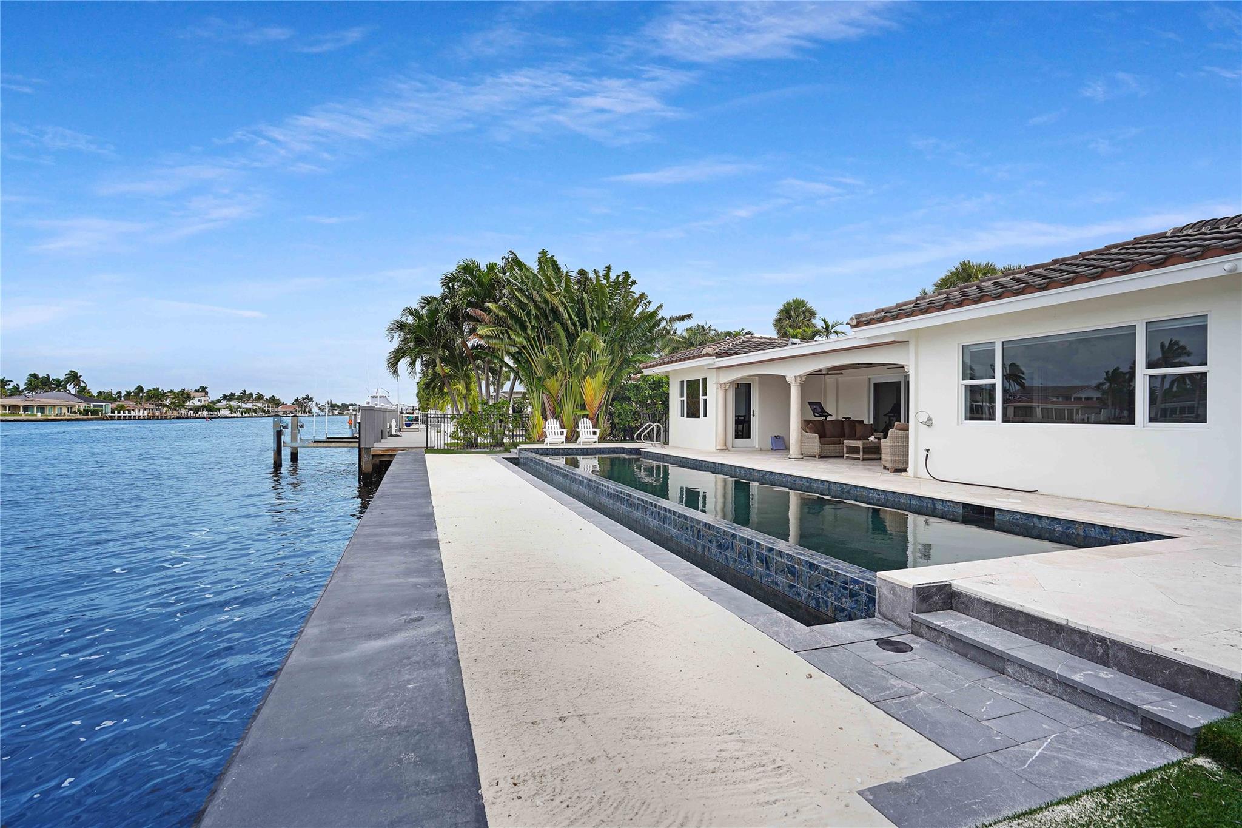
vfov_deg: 73.7
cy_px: 414
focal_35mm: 16
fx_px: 552
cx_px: 621
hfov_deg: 96.7
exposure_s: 1/200
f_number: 6.3
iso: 125
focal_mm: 16
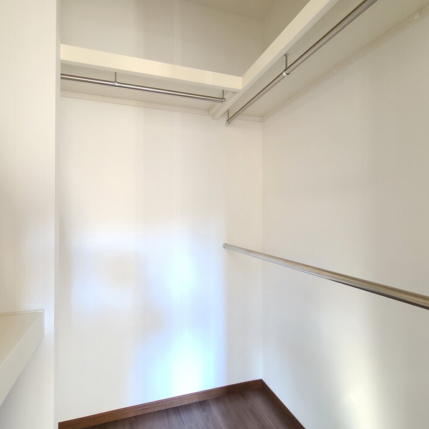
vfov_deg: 87.4
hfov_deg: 87.0
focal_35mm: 16
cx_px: 188
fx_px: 224
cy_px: 214
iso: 500
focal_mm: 2.2
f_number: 2.2
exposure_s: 1/33
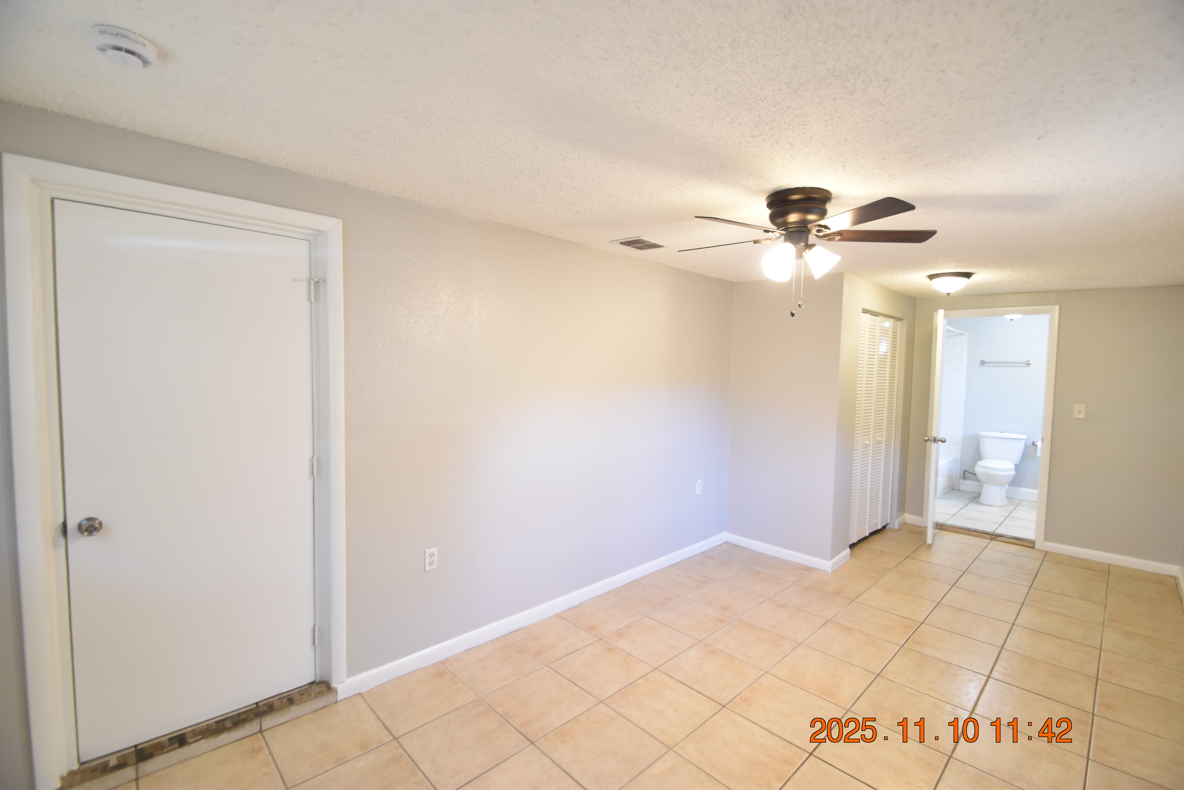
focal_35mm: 15
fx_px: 493
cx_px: 592
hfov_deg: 100.4
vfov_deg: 77.3
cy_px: 395
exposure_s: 1/30
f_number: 3.5
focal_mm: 10
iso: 800
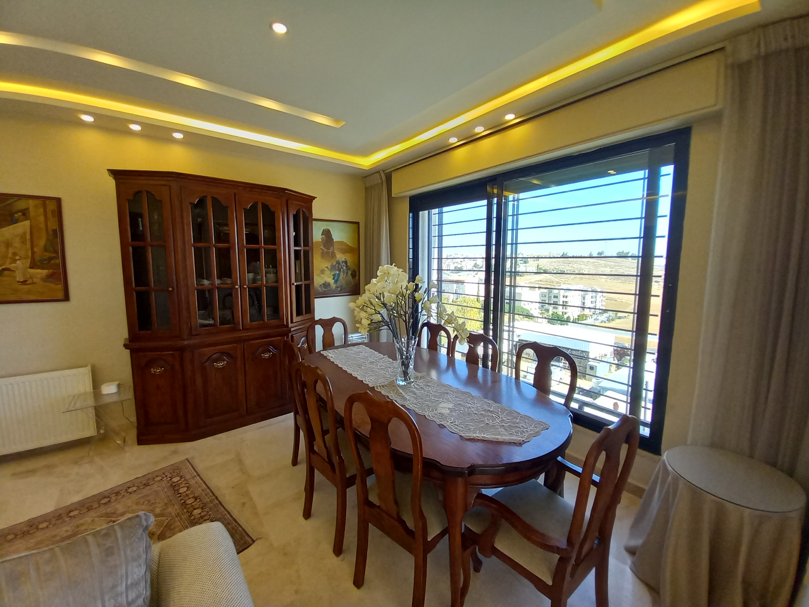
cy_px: 304
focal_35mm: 13
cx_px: 404
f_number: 2.2
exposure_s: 1/120
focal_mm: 1.13
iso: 64
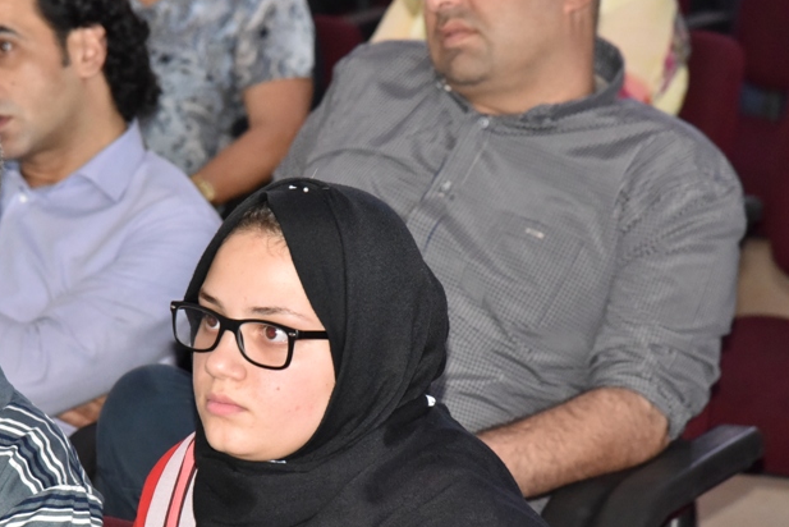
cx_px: 295
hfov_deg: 10.3
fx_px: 4363
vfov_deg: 6.9
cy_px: 364
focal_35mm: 199
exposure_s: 1/60
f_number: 7.1
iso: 3200
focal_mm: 120
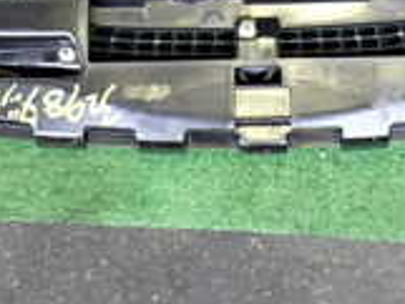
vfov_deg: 14.9
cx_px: 262
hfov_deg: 21.0
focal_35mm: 93
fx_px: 1089
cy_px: -131
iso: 200
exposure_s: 1/30
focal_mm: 4.5
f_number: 2
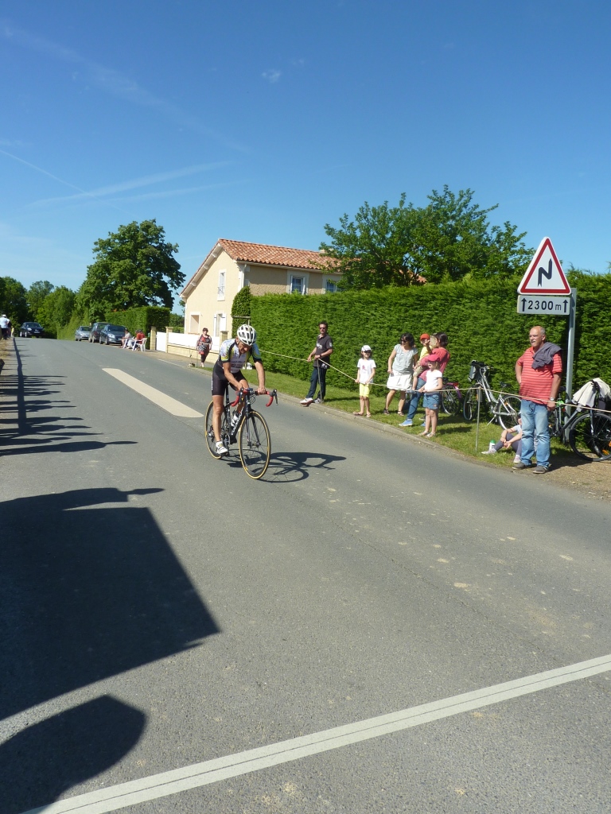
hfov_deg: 54.9
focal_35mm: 25
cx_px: 306
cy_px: 407
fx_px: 588
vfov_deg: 69.4
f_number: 4.5
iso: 80
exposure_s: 1/500
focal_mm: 4.1
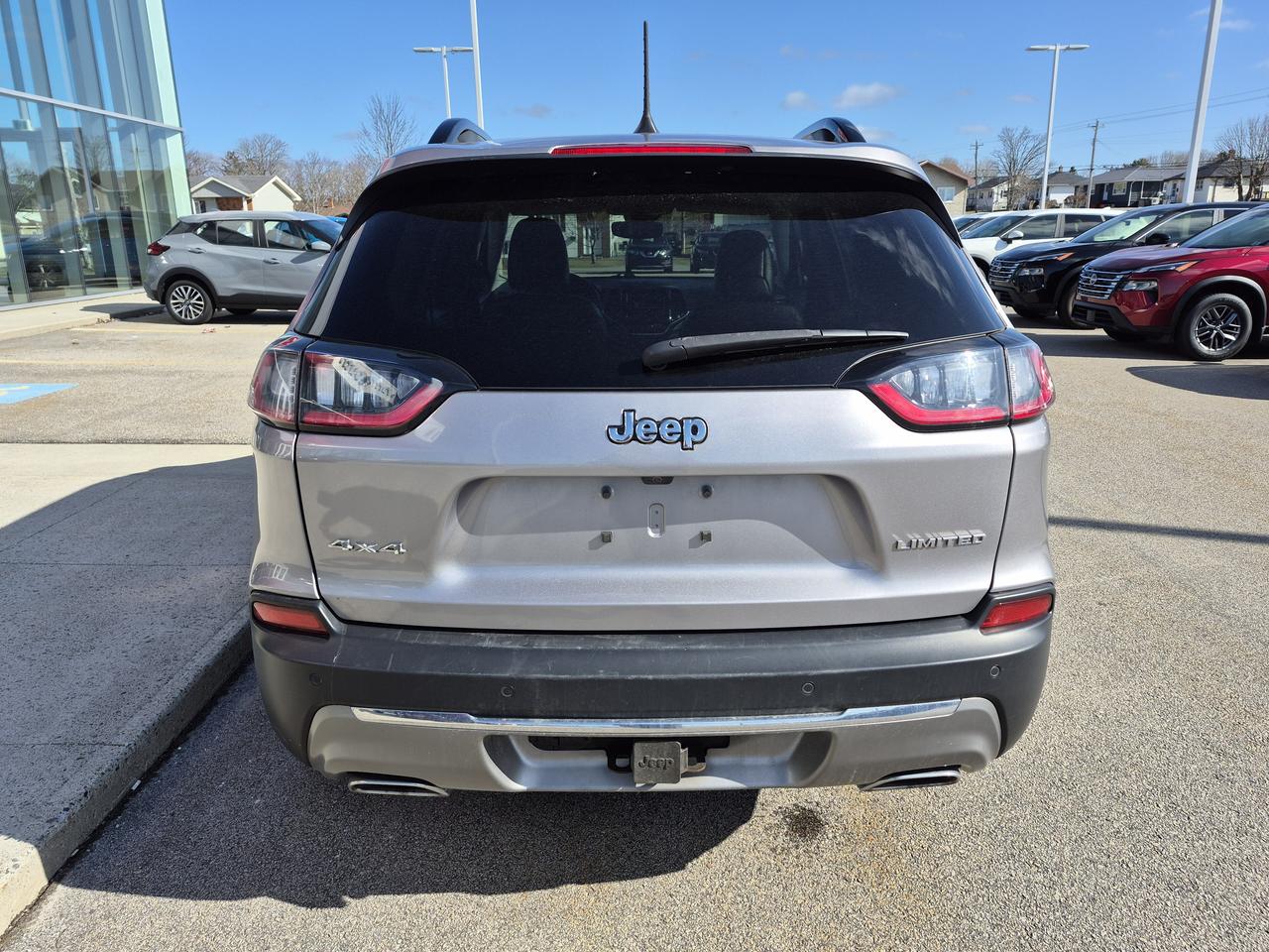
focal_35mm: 23
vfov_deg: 58.9
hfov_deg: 73.9
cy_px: 476
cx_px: 634
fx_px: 843
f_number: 1.8
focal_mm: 5.4
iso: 25
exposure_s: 1/1392
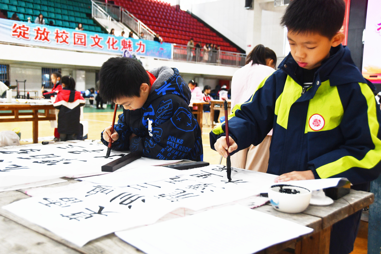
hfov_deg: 49.6
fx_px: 413
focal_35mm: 39
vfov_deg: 34.2
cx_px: 190
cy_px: 127
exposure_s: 1/250
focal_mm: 26
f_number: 4
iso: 800
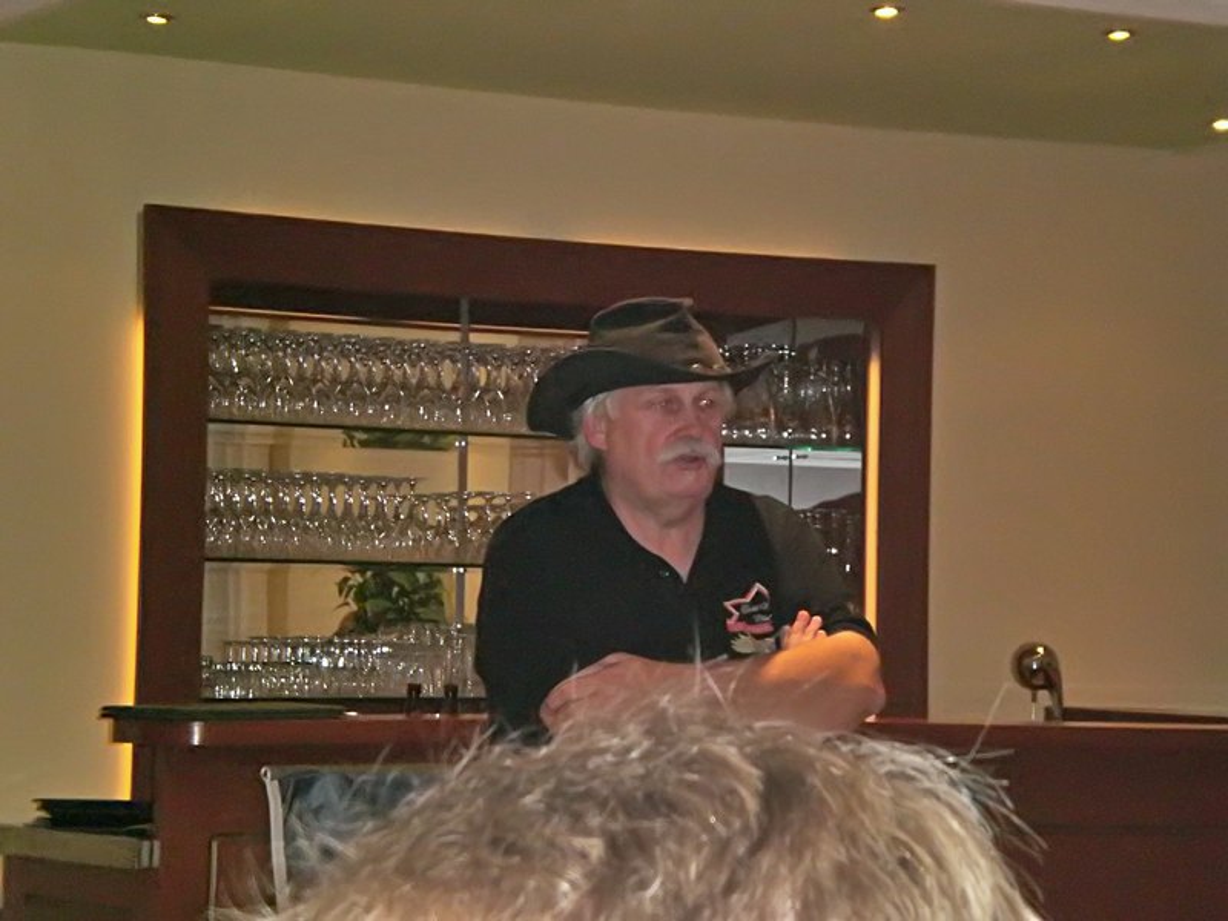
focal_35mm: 114
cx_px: 614
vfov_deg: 13.0
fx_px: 4044
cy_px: 460
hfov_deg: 17.3
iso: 200
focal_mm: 18.9
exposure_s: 1/60
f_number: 5.9
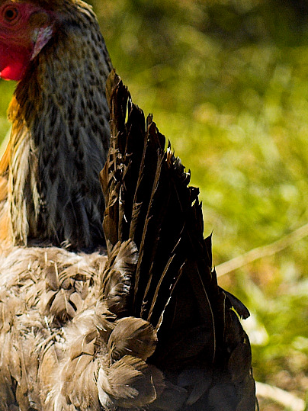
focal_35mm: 557
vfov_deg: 3.6
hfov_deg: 2.7
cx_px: 39
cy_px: 246
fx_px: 6611
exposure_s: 1/400
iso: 200
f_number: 5.6
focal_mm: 150
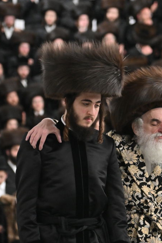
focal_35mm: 214
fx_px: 1444
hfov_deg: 6.4
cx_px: 141
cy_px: 121
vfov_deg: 9.6
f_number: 2.8
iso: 1600
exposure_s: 1/320
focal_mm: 95
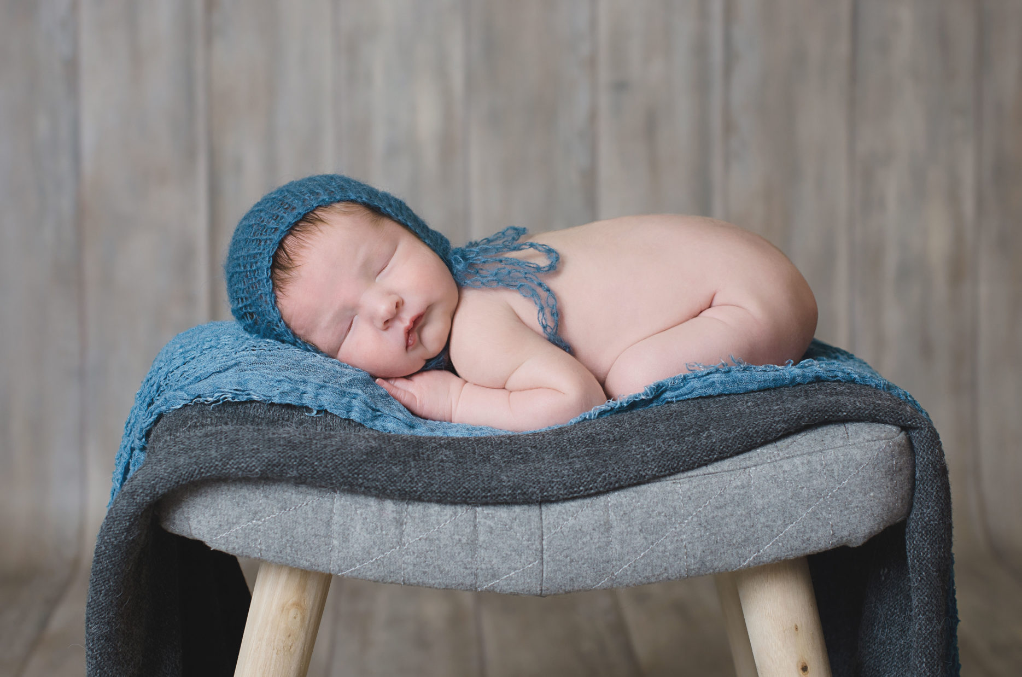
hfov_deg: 27.0
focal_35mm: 75
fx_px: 2125
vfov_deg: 18.1
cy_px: 338
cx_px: 511
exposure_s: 1/100
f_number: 4
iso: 125
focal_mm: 50
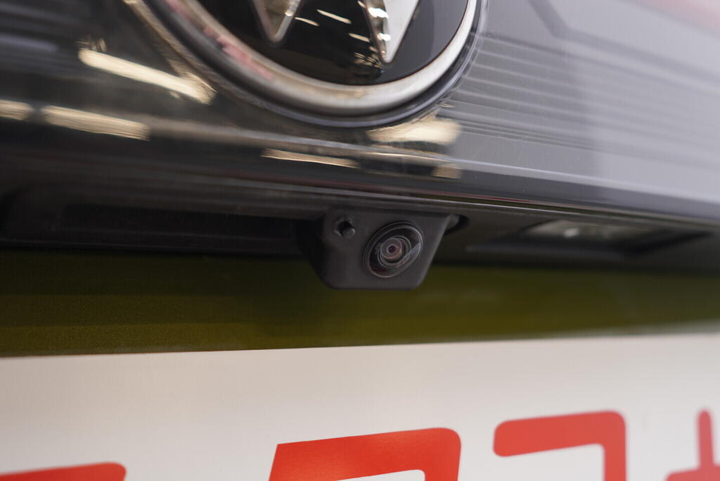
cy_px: 240
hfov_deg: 53.1
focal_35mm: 36
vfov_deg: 36.9
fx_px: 720
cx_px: 360
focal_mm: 24
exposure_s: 1/50
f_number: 3.2
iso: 125
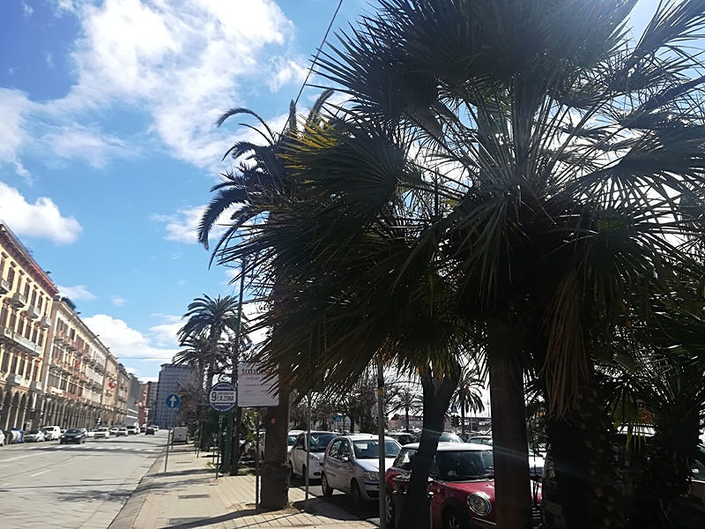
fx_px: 530
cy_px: 264
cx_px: 352
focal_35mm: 26
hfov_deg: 67.3
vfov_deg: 53.1
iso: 50
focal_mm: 3.83
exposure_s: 1/1033
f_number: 2.2
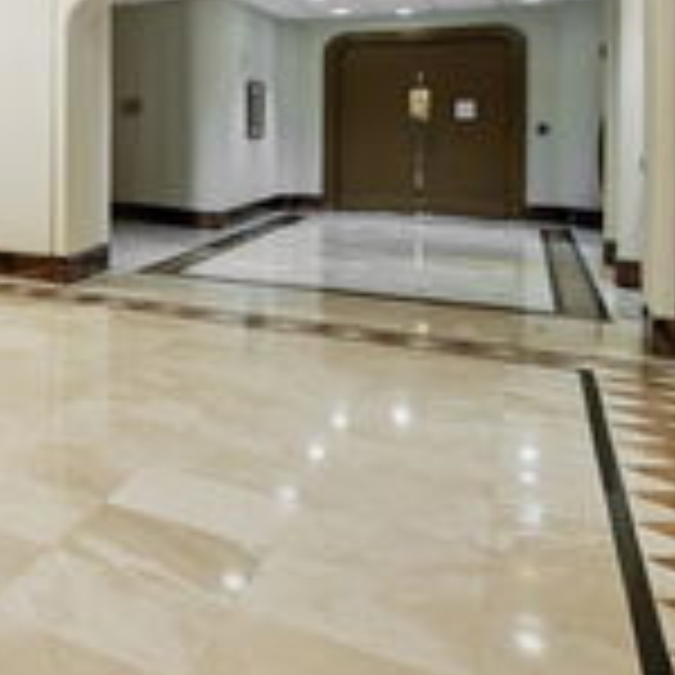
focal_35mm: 38
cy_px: 144
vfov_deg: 42.1
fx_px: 838
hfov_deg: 26.7
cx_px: -396
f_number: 8
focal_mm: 14
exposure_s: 1/13
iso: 400
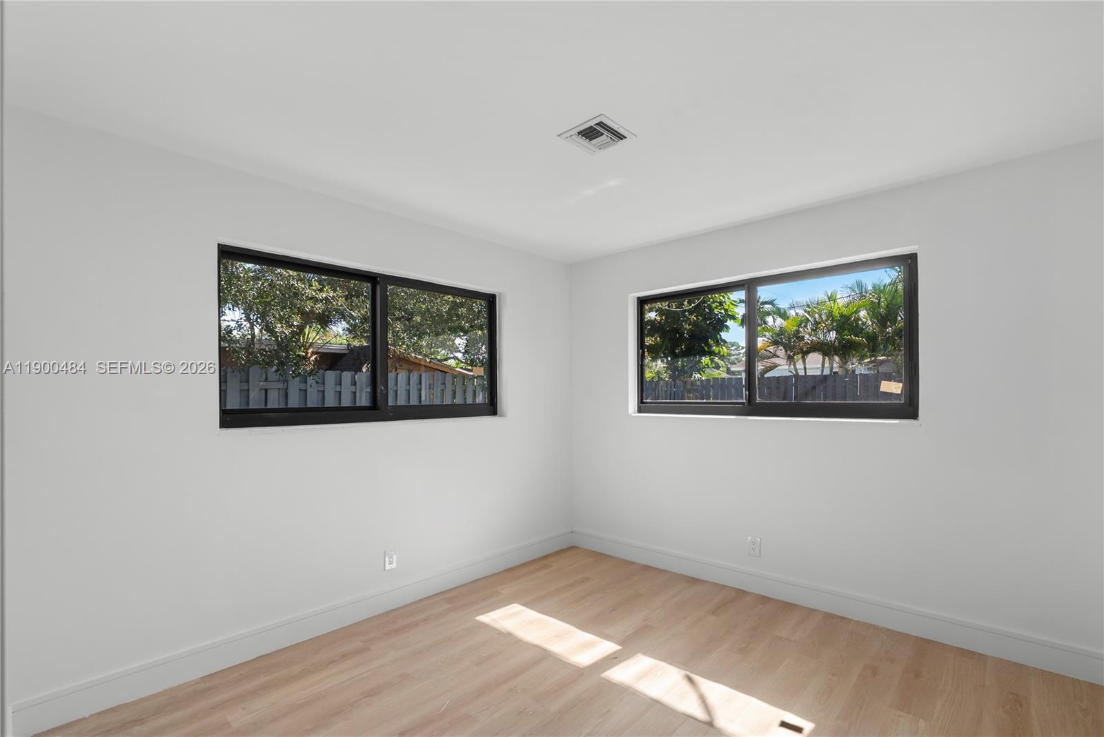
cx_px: 552
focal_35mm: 16
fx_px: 491
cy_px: 368
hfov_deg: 96.7
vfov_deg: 73.8
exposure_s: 1/50
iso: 500
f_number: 9
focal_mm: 16
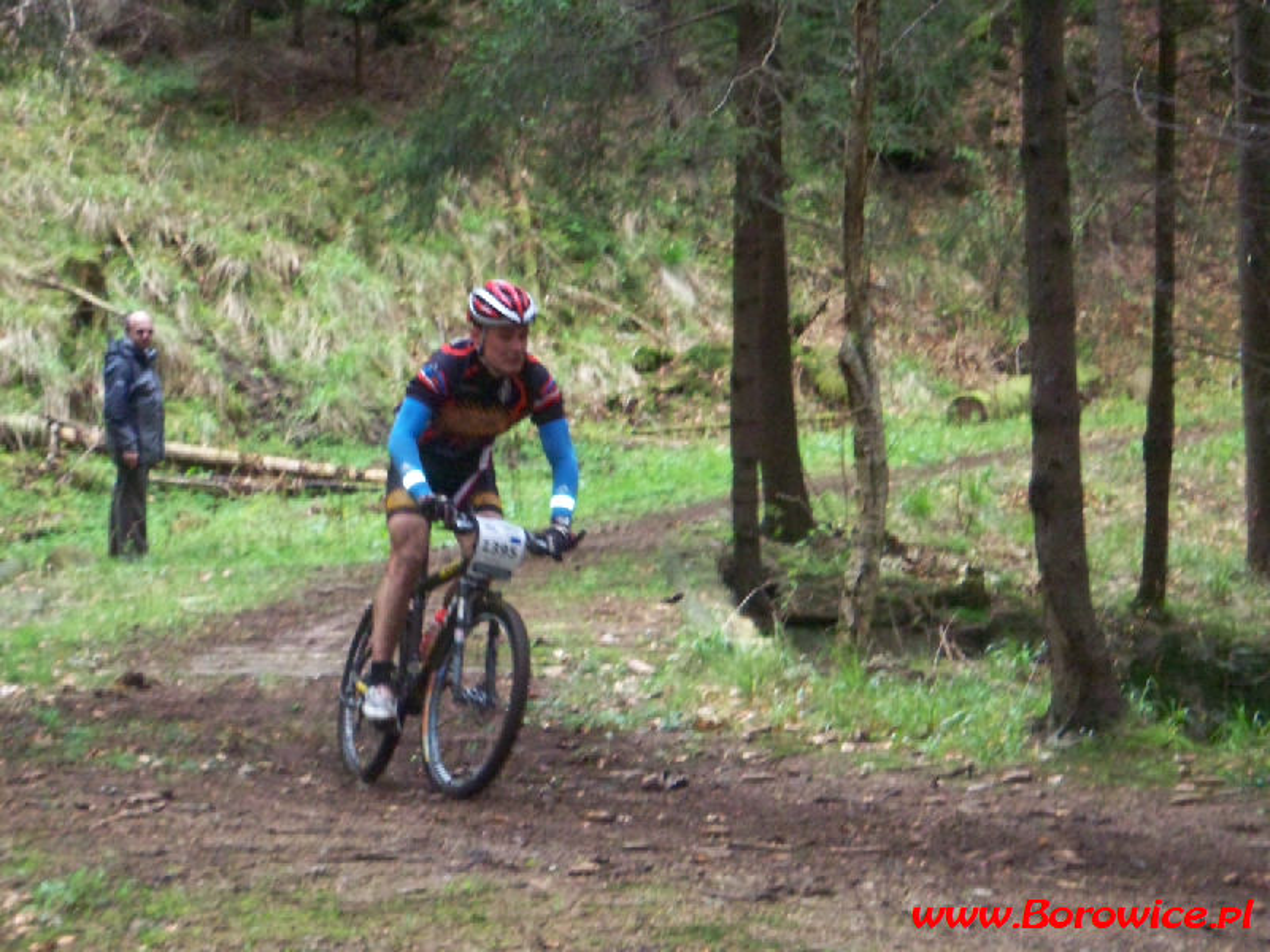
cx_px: 635
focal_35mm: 117
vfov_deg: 12.7
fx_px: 4293
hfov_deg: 16.8
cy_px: 476
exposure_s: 1/125
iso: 400
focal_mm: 19.2
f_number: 4.4
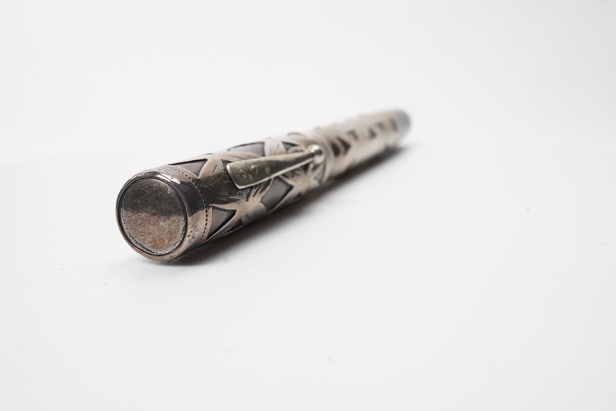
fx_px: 770
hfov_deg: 43.6
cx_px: 308
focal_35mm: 45
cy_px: 206
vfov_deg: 29.9
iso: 640
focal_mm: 30
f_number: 22
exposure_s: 1/100
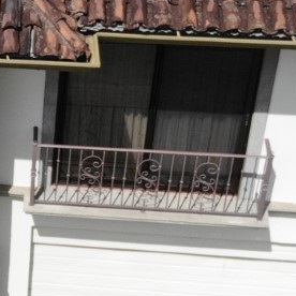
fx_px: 1190
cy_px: 153
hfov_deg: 13.6
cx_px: -103
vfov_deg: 14.2
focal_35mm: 123
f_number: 2.8
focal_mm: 4.5
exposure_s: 1/1357
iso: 108
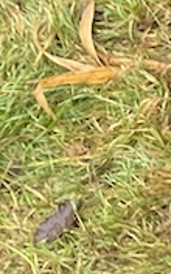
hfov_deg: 6.2
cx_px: 679
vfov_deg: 11.0
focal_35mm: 175
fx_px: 1305
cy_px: -263
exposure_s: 1/60
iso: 64
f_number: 1.8
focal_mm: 3
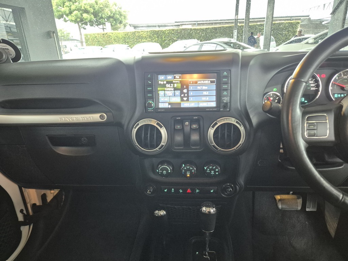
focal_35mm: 23
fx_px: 231
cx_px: 174
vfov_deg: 58.9
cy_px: 130
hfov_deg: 73.9
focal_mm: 5.4
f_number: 1.8
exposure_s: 1/50
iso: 1600
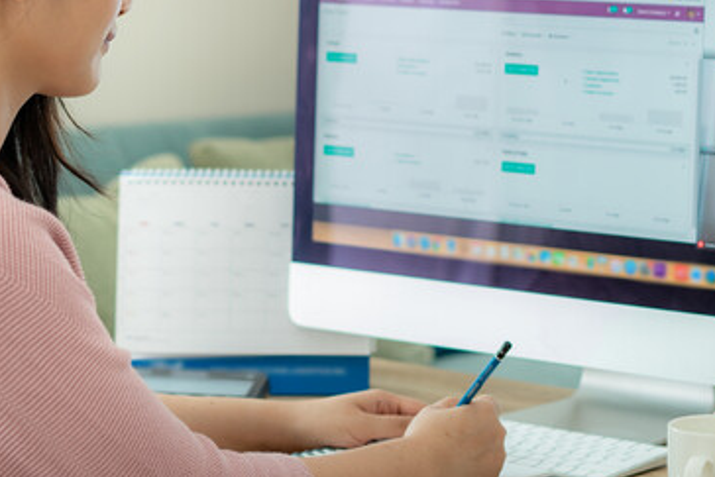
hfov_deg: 15.0
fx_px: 2702
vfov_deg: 10.1
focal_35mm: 136
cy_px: 67
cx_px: 497
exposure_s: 1/100
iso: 200
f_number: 2.8
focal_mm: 55
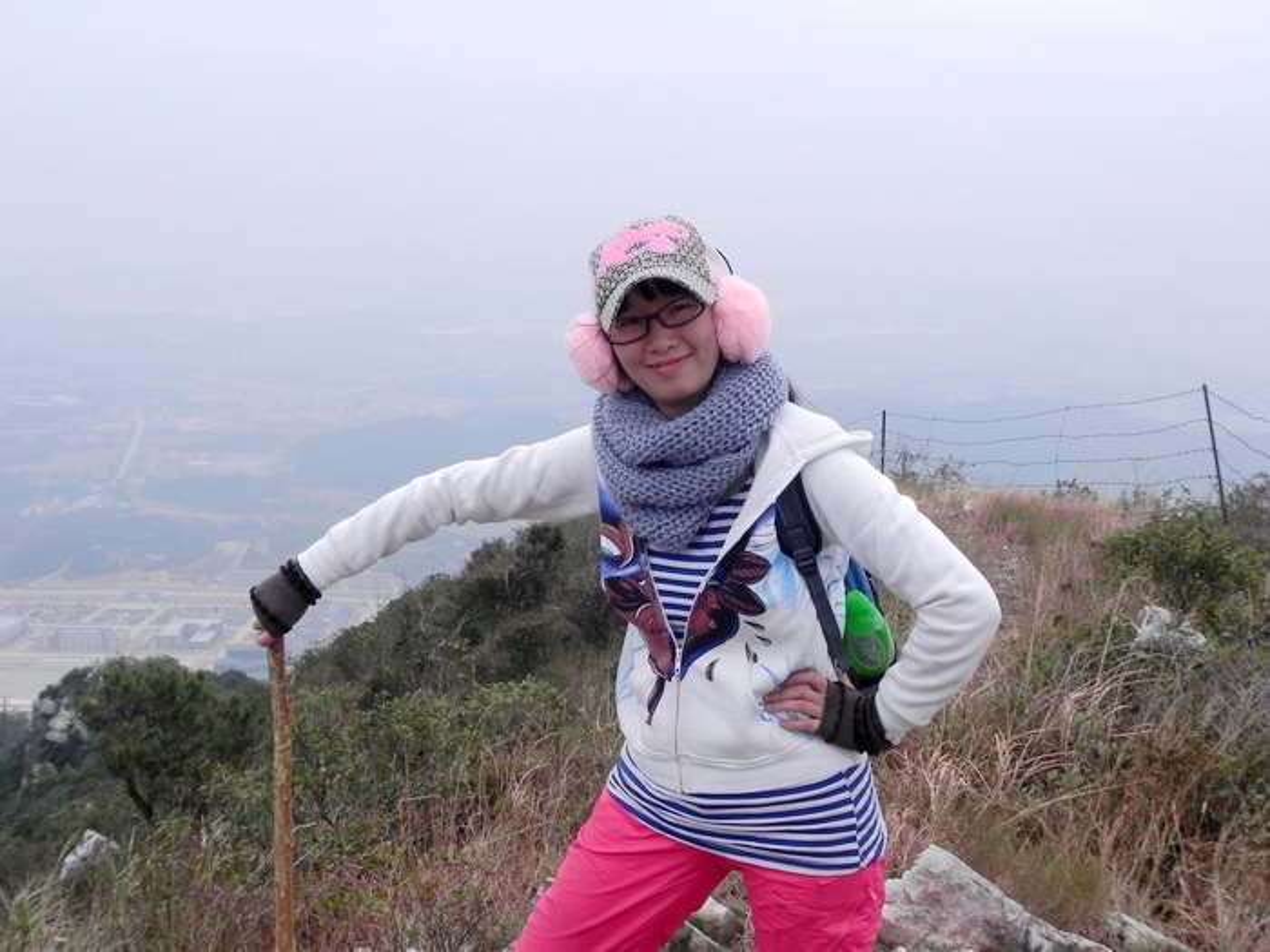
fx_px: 1357
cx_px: 635
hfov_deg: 50.1
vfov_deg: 38.7
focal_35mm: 37
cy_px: 476
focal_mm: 6.6
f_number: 6.3
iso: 160
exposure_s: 1/414
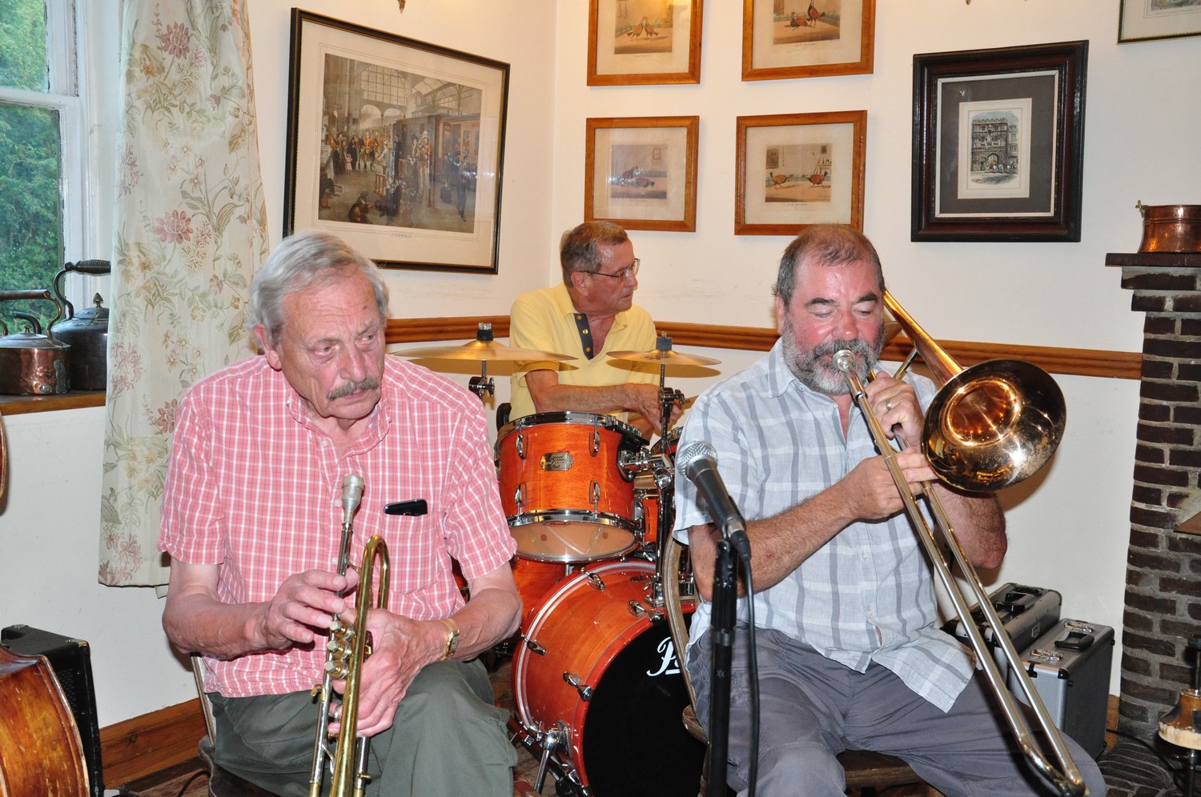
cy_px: 398
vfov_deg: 31.8
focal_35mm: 42
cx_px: 600
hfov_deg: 46.5
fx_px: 1399
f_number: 6.3
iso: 1600
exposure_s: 1/60
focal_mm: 28
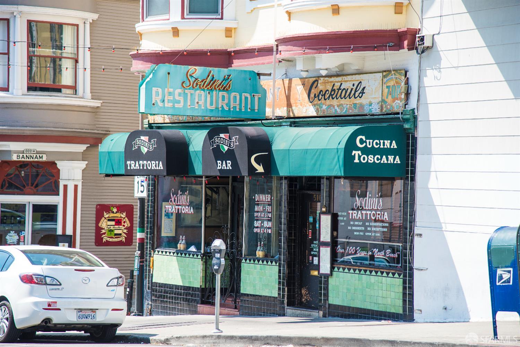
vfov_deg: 11.4
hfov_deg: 17.1
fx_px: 1733
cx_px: 260
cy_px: 174
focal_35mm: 120
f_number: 5.6
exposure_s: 1/500
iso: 250
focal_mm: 120
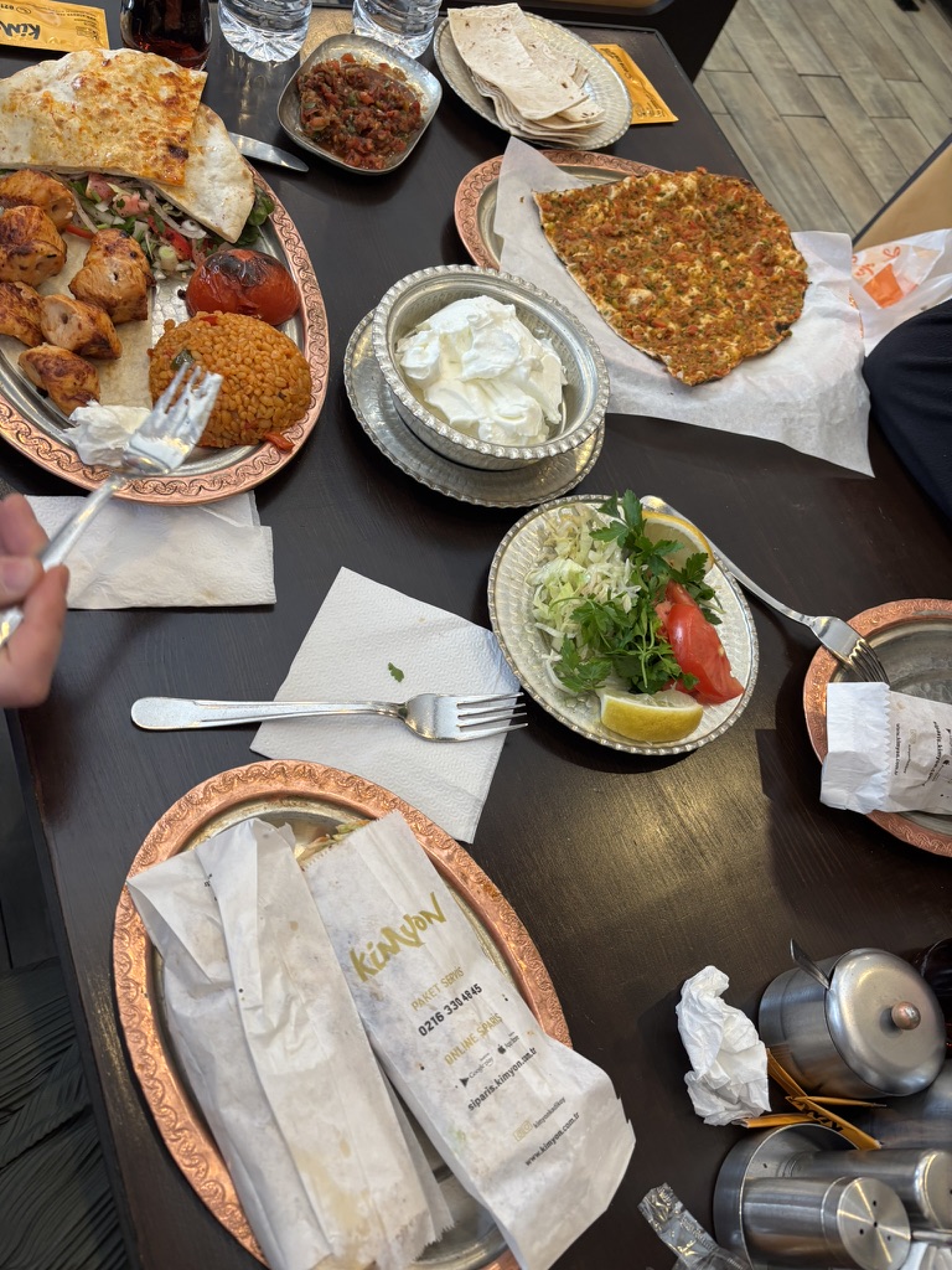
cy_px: 635
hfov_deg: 53.1
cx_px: 476
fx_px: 953
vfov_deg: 67.3
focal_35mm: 26
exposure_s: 1/50
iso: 100
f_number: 1.6
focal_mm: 5.96
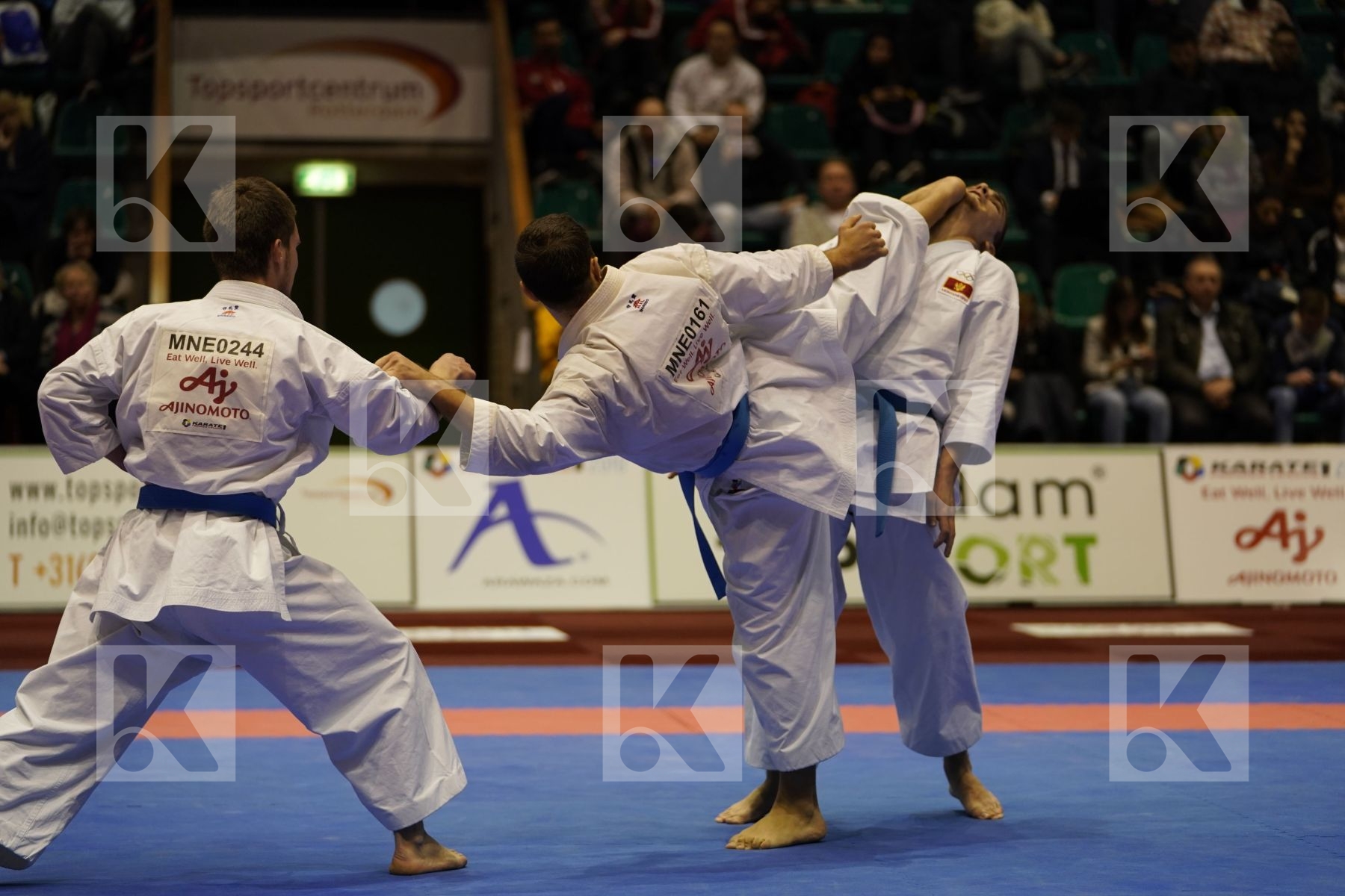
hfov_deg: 18.4
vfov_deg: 12.3
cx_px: 672
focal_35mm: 111
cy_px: 448
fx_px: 4147
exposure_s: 1/500
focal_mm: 111
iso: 1250
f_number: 2.8
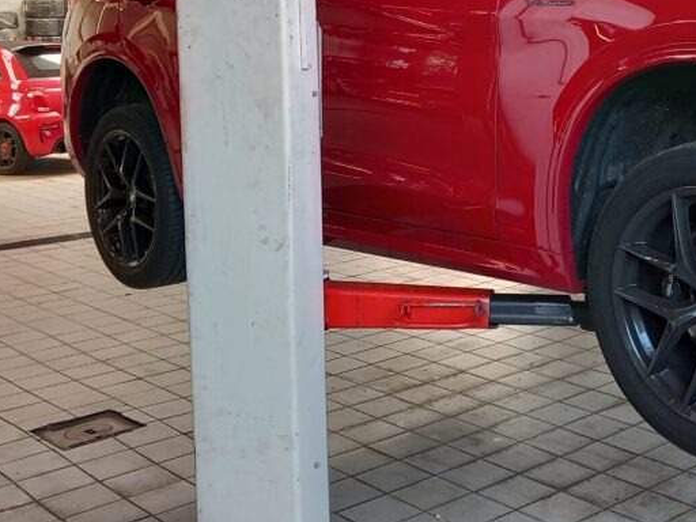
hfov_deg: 34.4
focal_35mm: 54
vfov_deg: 26.5
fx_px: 1086
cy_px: 99
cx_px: 560
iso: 100
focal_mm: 4
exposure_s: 1/50
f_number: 1.8
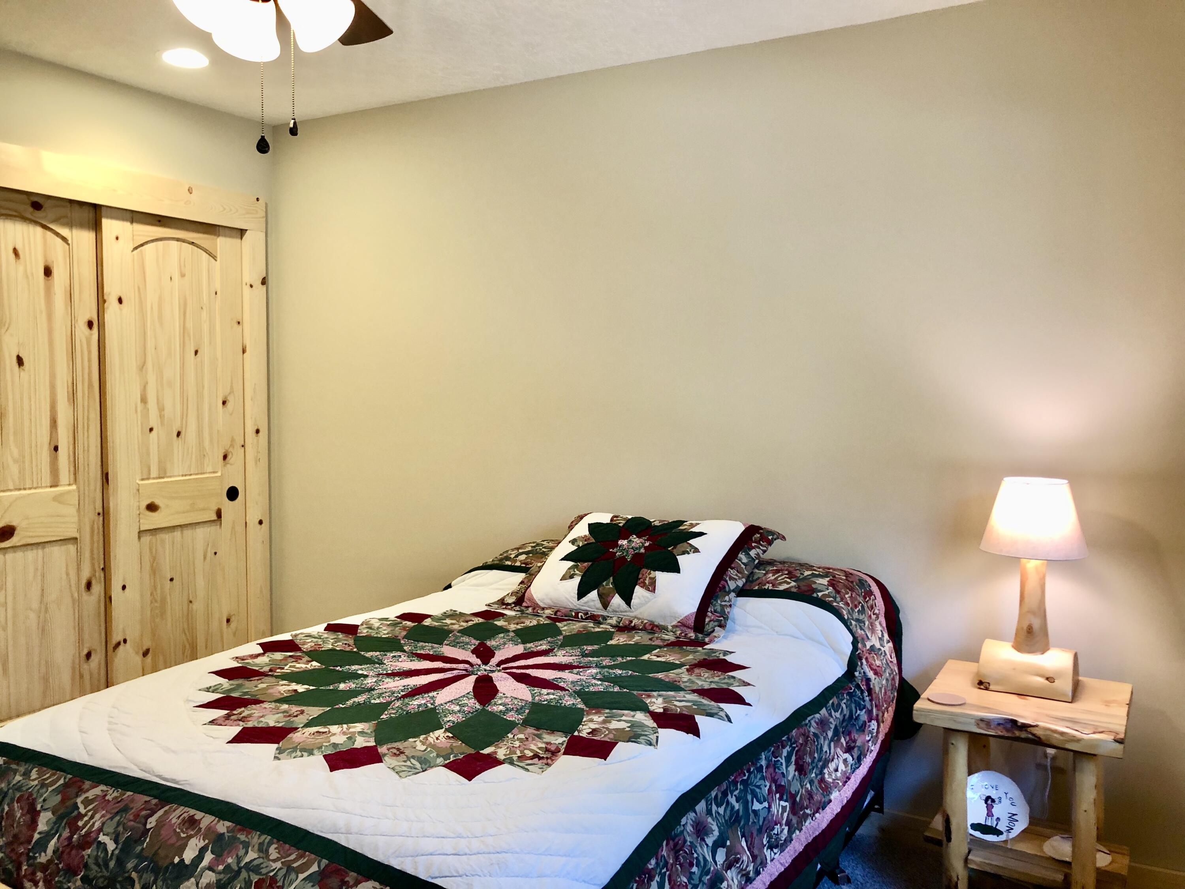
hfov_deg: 63.4
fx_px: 959
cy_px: 444
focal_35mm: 28
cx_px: 592
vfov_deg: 49.7
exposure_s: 1/20
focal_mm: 4
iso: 40
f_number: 1.8
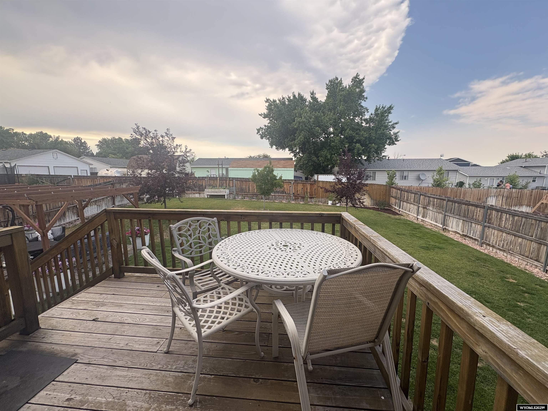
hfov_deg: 102.1
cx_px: 274
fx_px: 222
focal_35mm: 14
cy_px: 206
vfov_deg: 85.7
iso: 50
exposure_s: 1/390
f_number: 2.2
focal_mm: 2.22
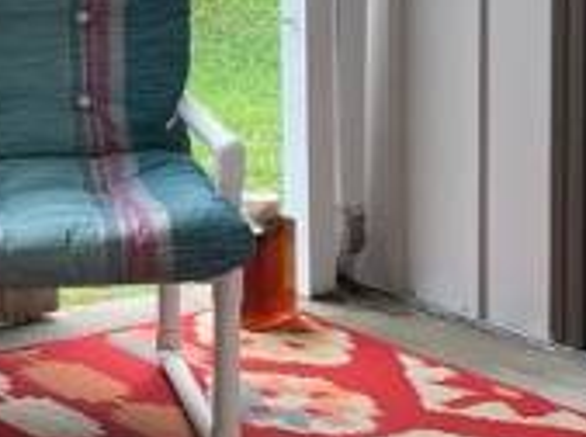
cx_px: -135
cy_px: 29
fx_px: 2213
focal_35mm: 131
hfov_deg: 14.6
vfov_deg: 11.2
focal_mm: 4.25
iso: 32
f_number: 1.8
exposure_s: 1/122
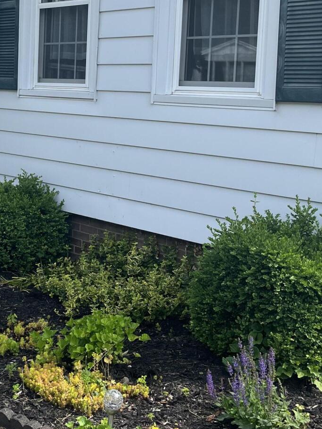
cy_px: 123
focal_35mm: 57
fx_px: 707
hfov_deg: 25.3
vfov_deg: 33.3
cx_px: 75
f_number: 1.6
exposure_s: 1/1623
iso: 50
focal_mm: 5.1
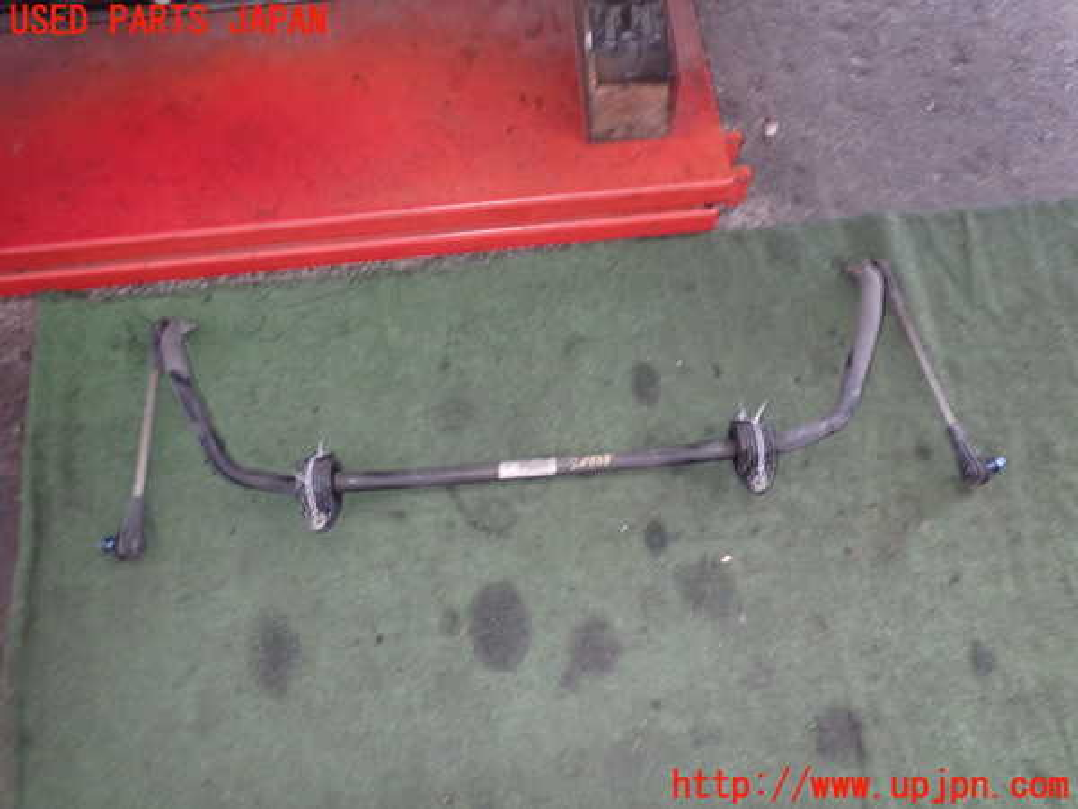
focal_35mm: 25
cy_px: 404
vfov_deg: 54.9
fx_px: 779
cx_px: 539
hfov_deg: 69.4
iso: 320
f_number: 2
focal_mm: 4.5
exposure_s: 1/30
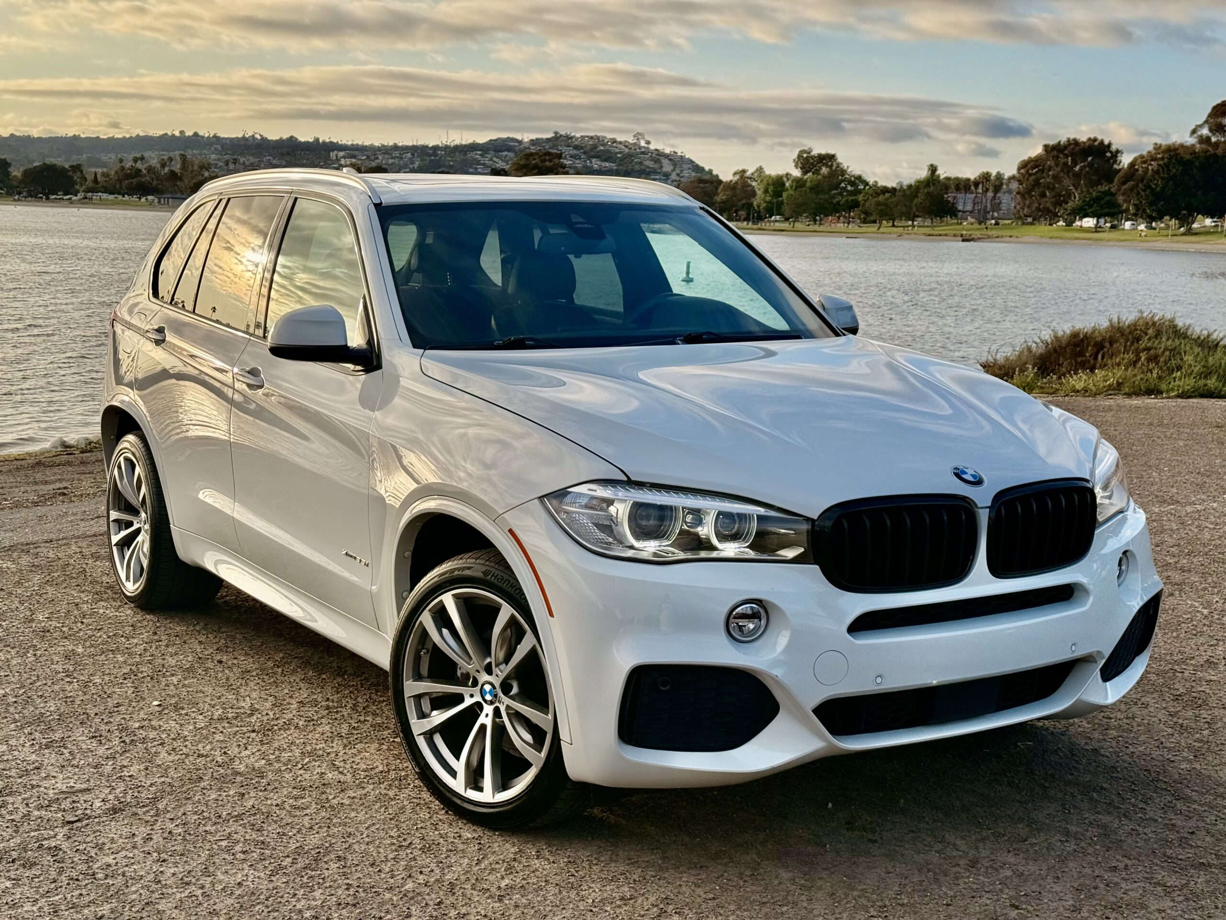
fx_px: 1700
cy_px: 460
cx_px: 613
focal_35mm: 48
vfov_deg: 30.3
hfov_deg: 39.7
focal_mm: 6.76
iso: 100
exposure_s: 1/4329
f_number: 1.78
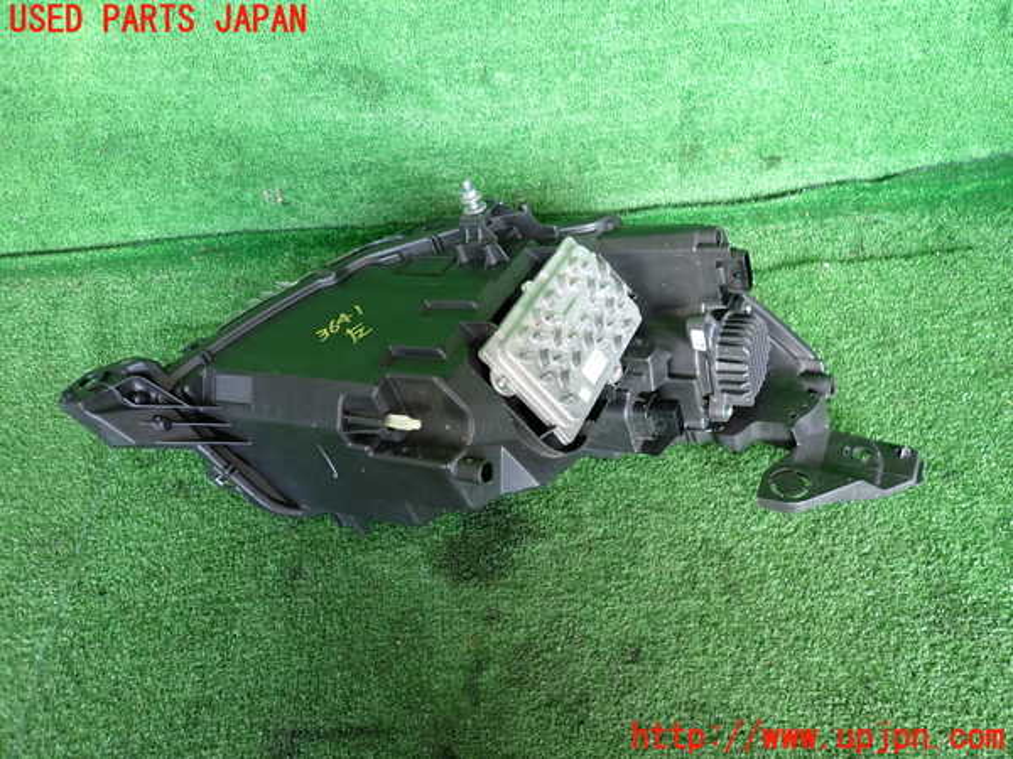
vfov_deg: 54.9
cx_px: 506
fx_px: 732
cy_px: 380
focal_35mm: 25
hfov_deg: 69.4
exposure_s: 1/50
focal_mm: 4.5
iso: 200
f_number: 2
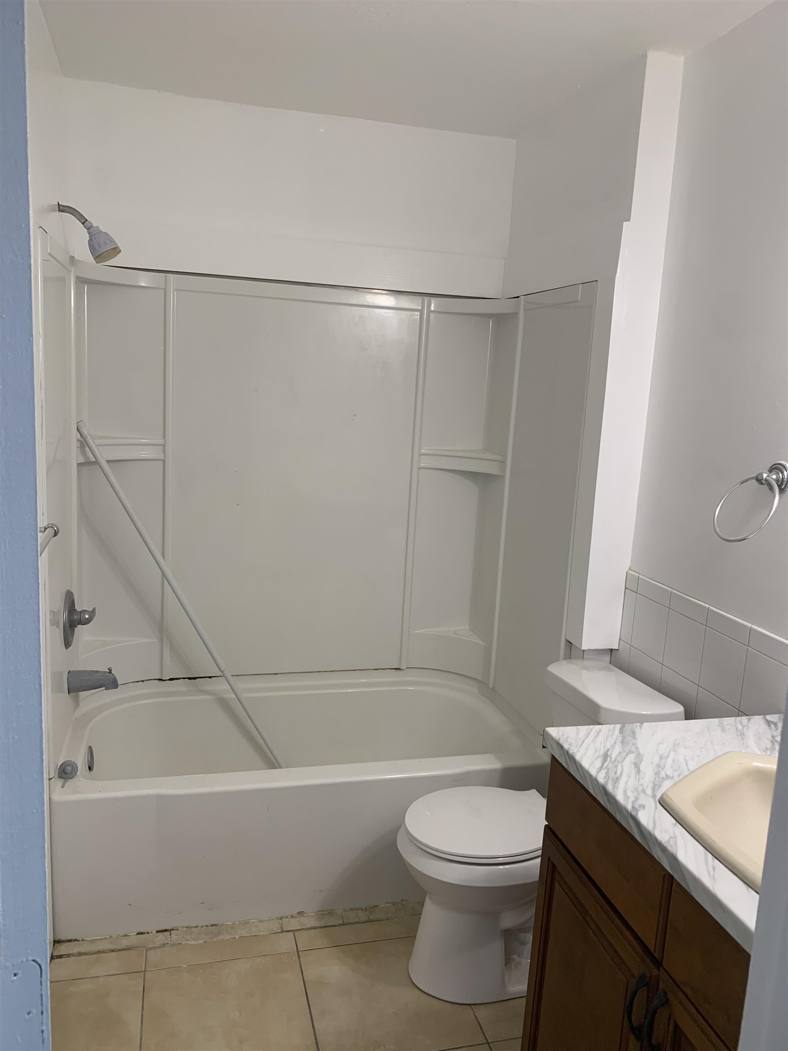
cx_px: 394
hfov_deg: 53.1
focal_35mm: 26
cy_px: 526
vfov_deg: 67.3
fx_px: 789
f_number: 1.8
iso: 50
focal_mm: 4.25
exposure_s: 1/60
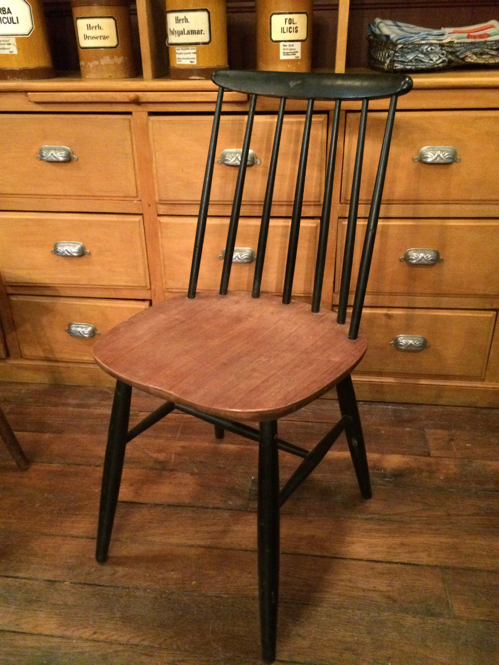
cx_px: 250
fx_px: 557
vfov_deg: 61.7
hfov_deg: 48.2
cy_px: 332
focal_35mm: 29
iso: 640
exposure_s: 1/17
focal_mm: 4.15
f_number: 2.2
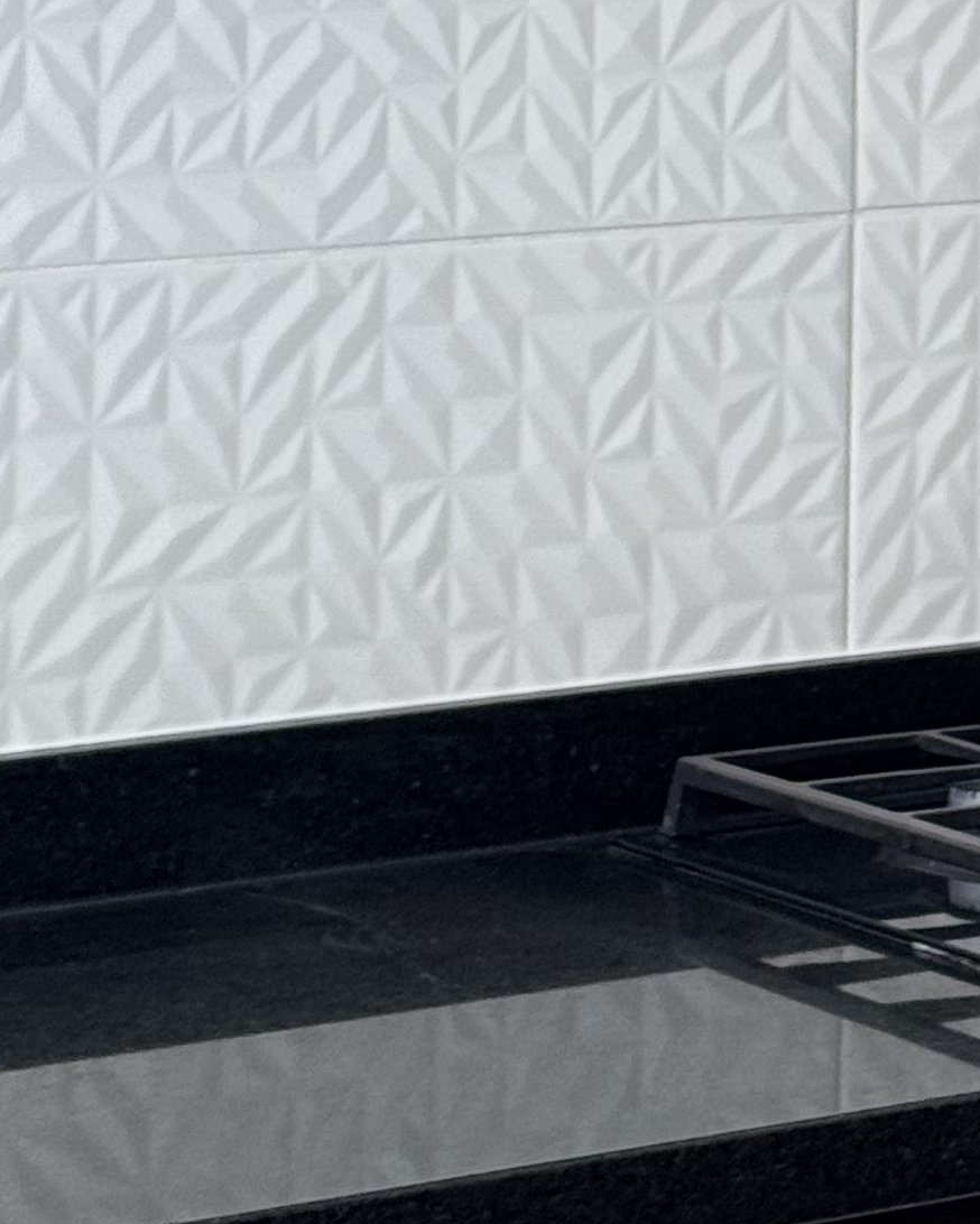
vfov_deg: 10.7
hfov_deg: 8.7
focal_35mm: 173
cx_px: 1561
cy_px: -755
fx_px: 6270
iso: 80
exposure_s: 1/120
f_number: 1.78
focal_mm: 6.76
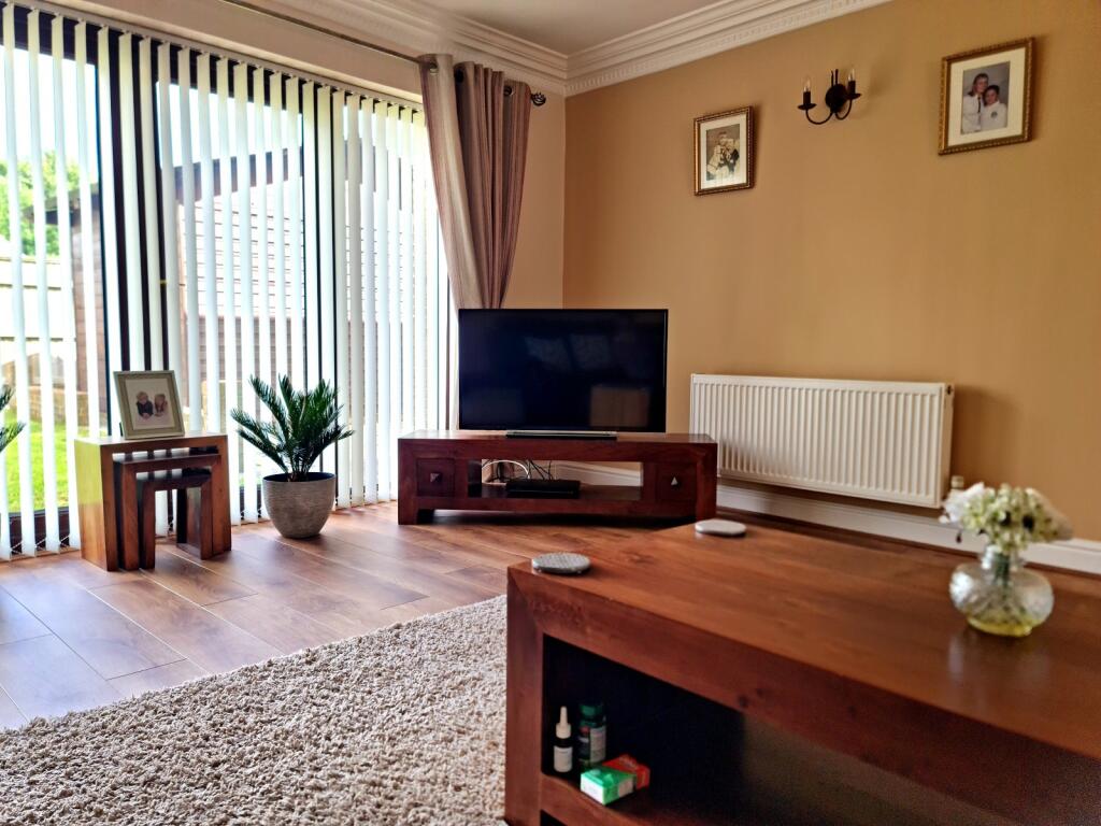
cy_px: 413
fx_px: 795
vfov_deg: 54.9
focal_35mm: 25
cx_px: 550
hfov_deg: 69.4
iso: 50
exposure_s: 1/100
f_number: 1.8
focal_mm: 7
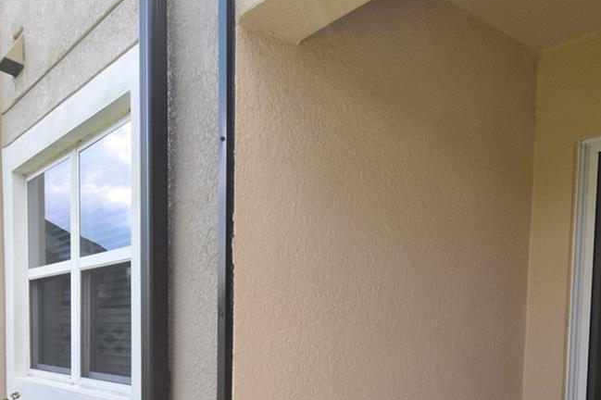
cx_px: 363
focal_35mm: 37
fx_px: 617
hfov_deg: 51.5
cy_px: 383
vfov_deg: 33.4
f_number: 3.5
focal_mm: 10
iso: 800
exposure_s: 1/2000
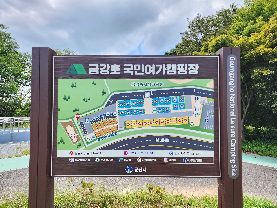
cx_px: 138
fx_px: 184
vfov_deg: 58.9
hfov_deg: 73.9
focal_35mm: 23
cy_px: 104
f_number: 1.8
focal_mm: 6.4
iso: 12
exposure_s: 1/239
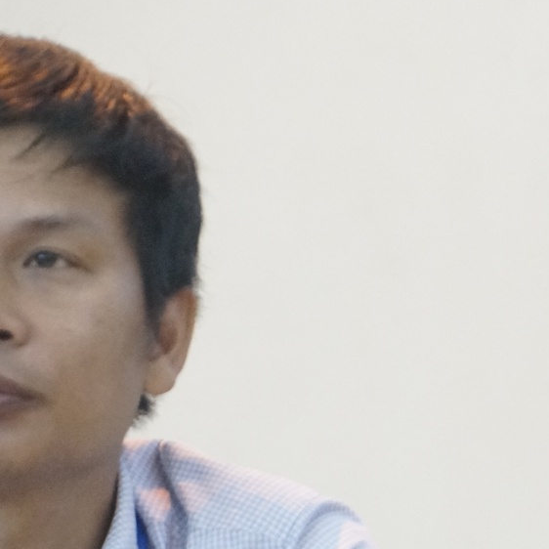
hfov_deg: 2.0
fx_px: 15530
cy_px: 361
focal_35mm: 866
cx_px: 711
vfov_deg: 2.0
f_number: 6.3
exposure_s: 1/60
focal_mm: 191
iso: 3200
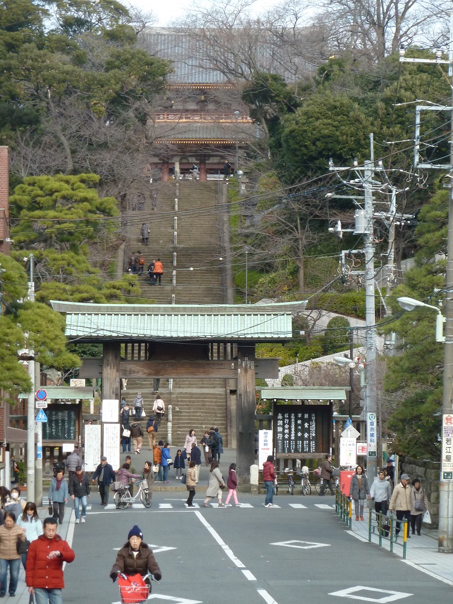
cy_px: 302
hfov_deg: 8.8
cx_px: 226
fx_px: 2949
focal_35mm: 169
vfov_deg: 11.7
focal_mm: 27.8
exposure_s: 1/200
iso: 160
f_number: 4.5
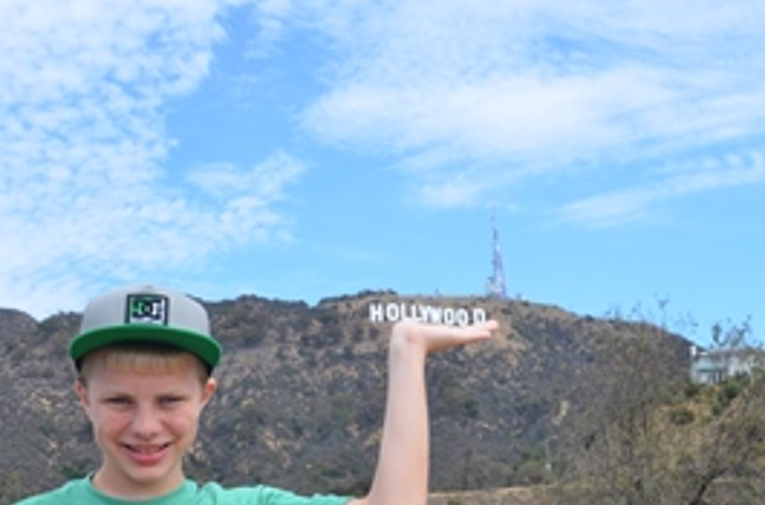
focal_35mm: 59
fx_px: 1245
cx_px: 305
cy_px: 304
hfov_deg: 34.0
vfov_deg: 22.9
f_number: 8
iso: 100
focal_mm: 25
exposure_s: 1/250
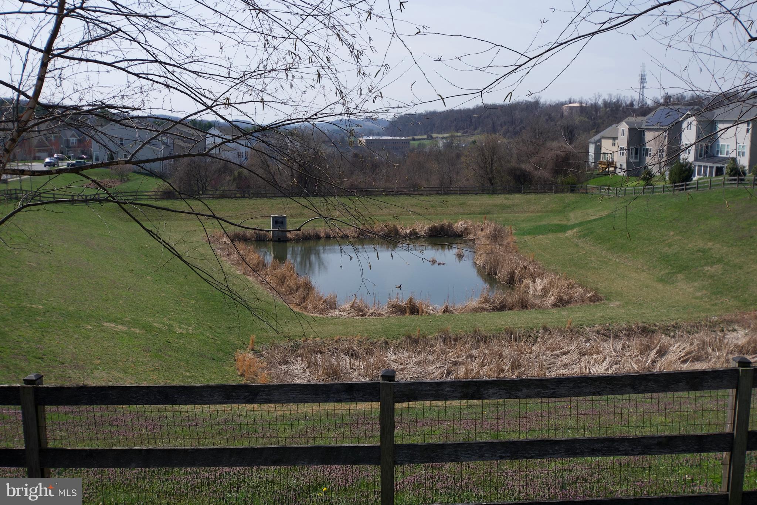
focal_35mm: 36
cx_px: 378
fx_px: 757
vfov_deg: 36.9
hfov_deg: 53.1
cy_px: 252
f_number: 7.1
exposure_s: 1/1250
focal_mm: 24
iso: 320
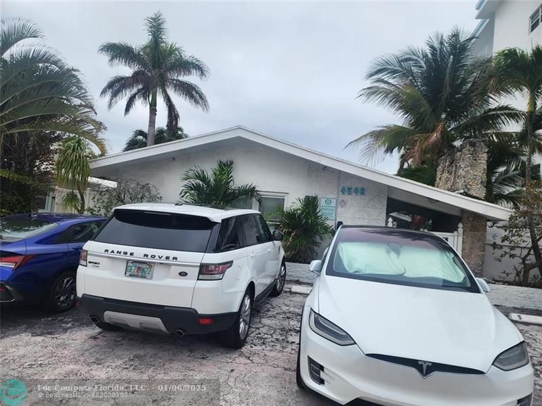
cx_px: 271
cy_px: 203
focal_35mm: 23
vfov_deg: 58.9
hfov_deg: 73.9
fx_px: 360
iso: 12
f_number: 1.8
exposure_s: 1/686
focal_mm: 6.4
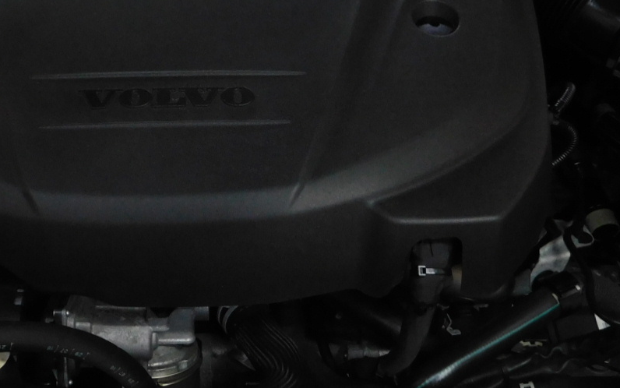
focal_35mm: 49
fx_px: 828
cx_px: 217
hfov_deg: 40.6
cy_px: 124
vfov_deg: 26.2
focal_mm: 4
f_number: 3
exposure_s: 1/30
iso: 360
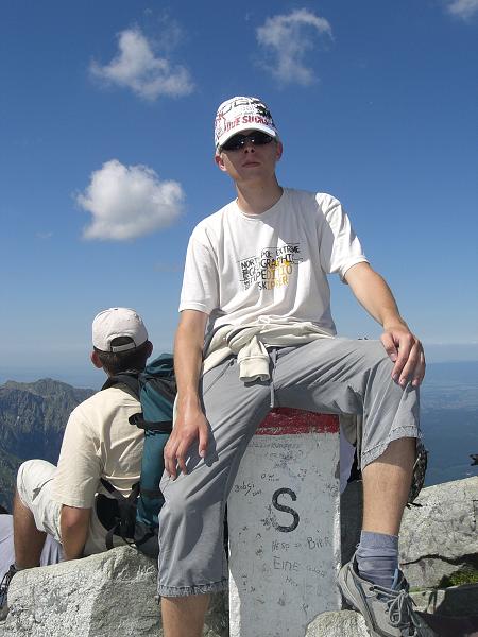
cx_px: 239
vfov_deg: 49.0
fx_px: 700
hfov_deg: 37.7
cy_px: 318
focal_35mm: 38
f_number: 4.4
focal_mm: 6.3
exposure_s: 1/1000
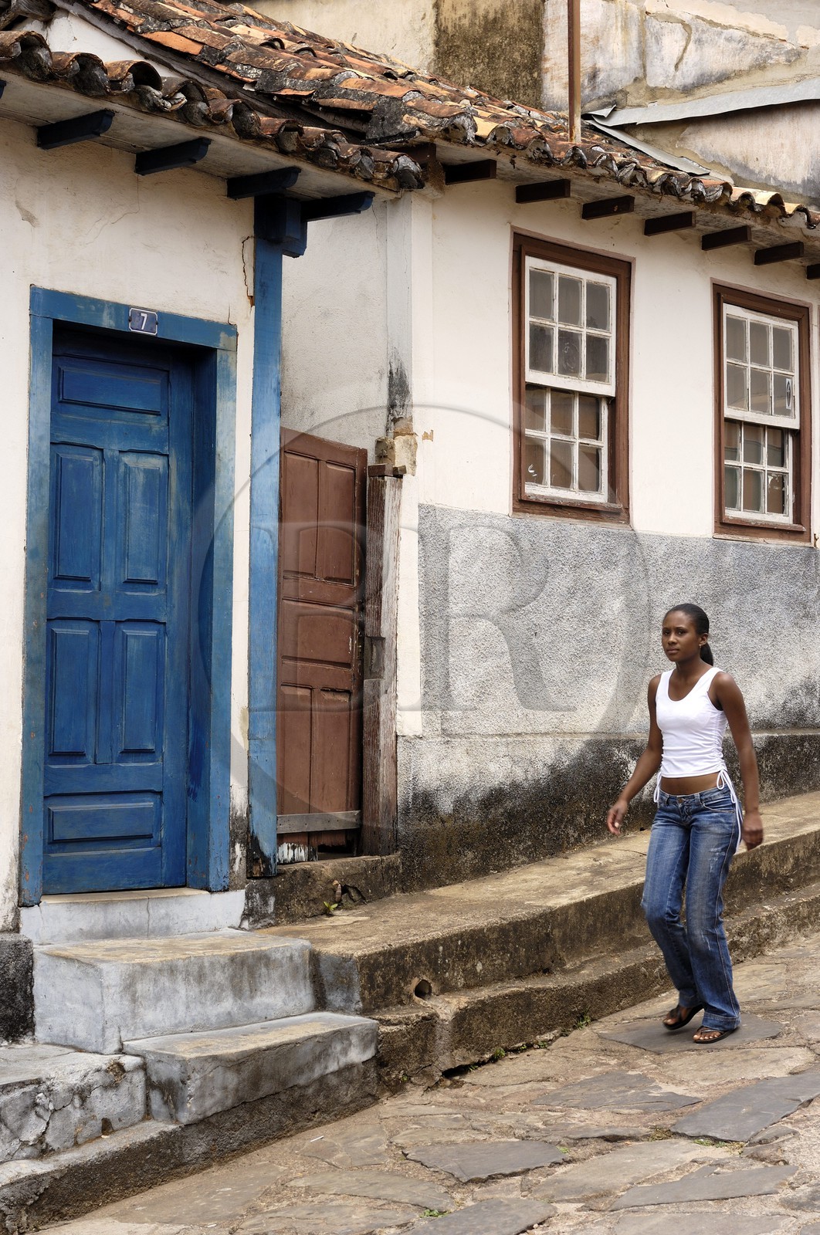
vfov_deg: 31.9
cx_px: 410
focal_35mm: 63
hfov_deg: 21.5
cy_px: 618
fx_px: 2159
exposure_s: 1/250
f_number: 6.3
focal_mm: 42
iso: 100
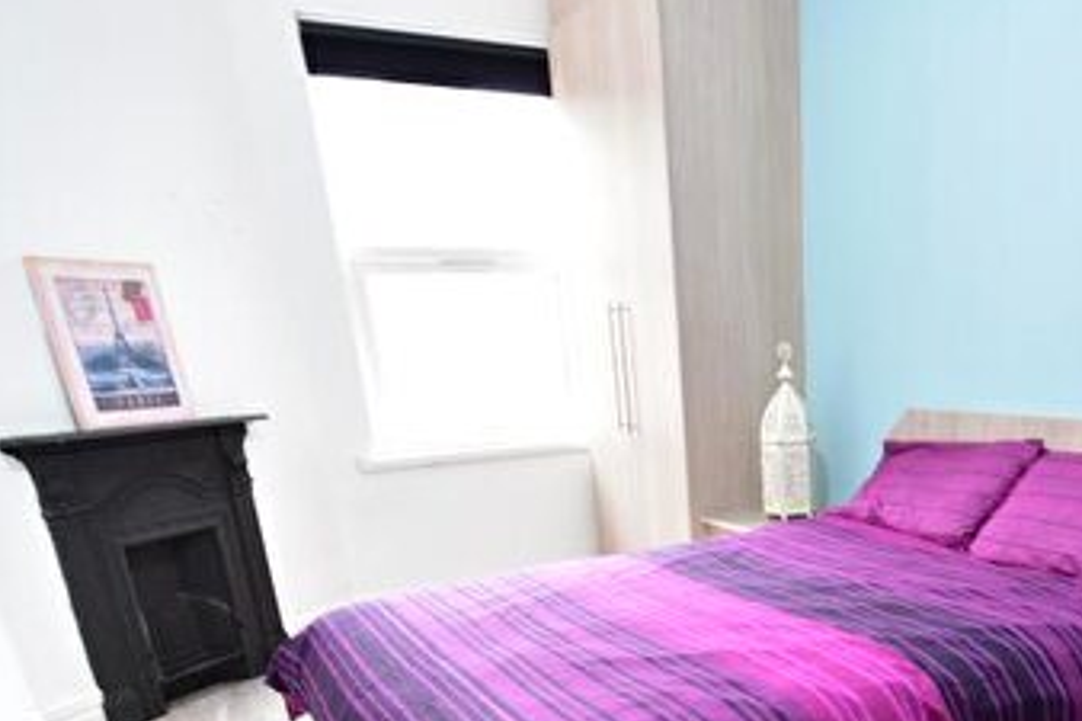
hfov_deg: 60.9
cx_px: 784
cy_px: 710
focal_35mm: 29
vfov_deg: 39.9
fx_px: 871
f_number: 3.5
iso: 200
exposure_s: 1/5
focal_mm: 14
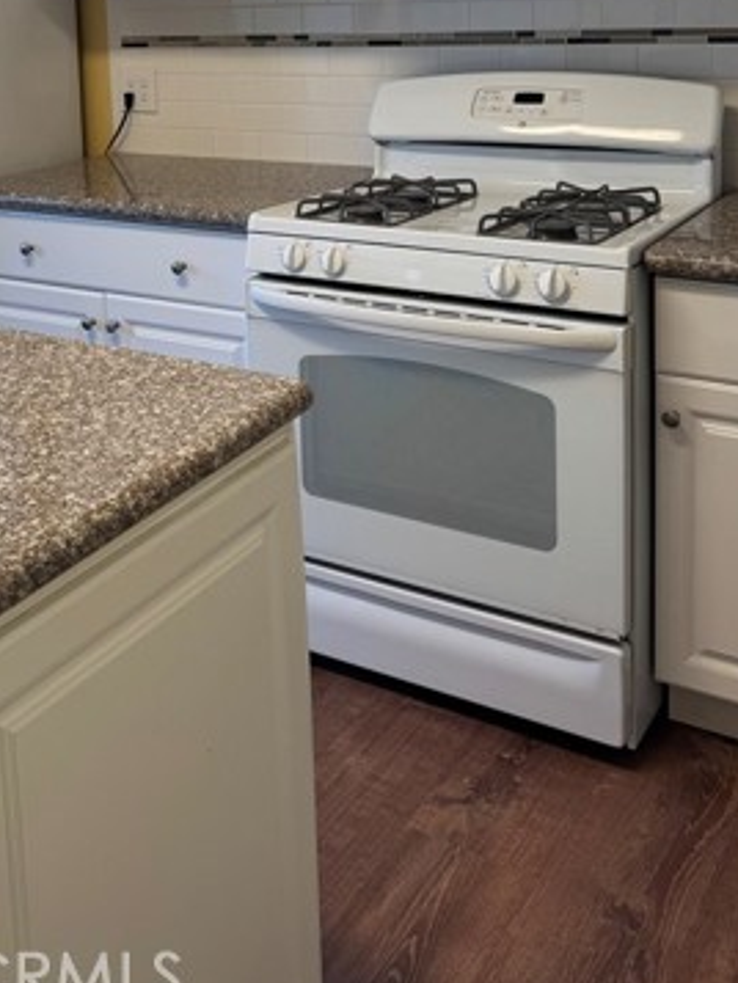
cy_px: 135
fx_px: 1222
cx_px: 218
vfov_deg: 41.1
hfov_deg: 33.2
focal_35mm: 43
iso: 100
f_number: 1.78
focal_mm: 6.76
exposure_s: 1/120
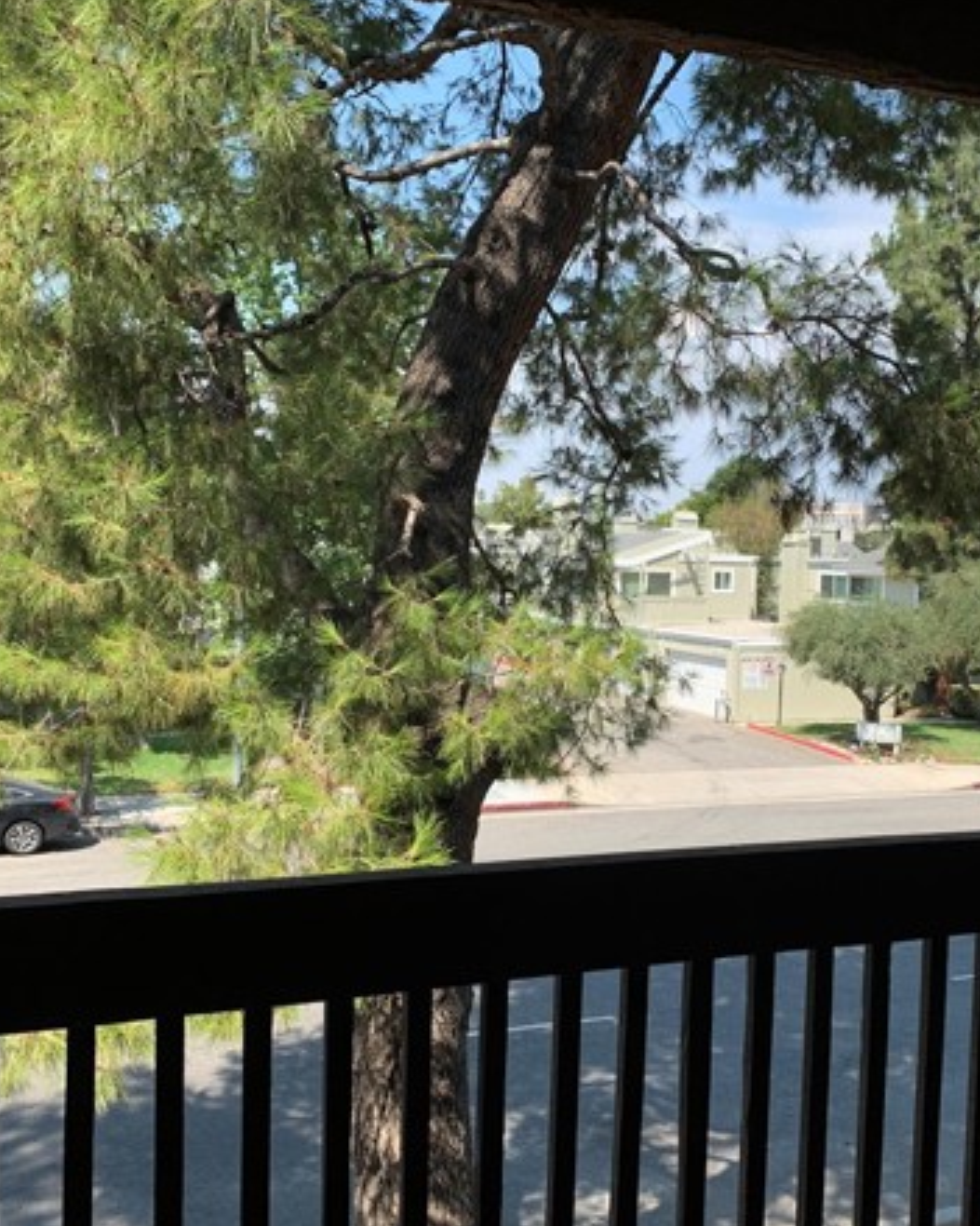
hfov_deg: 39.8
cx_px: 614
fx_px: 1342
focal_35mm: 37
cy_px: 651
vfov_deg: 49.1
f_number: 1.8
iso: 25
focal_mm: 4.25
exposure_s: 1/849
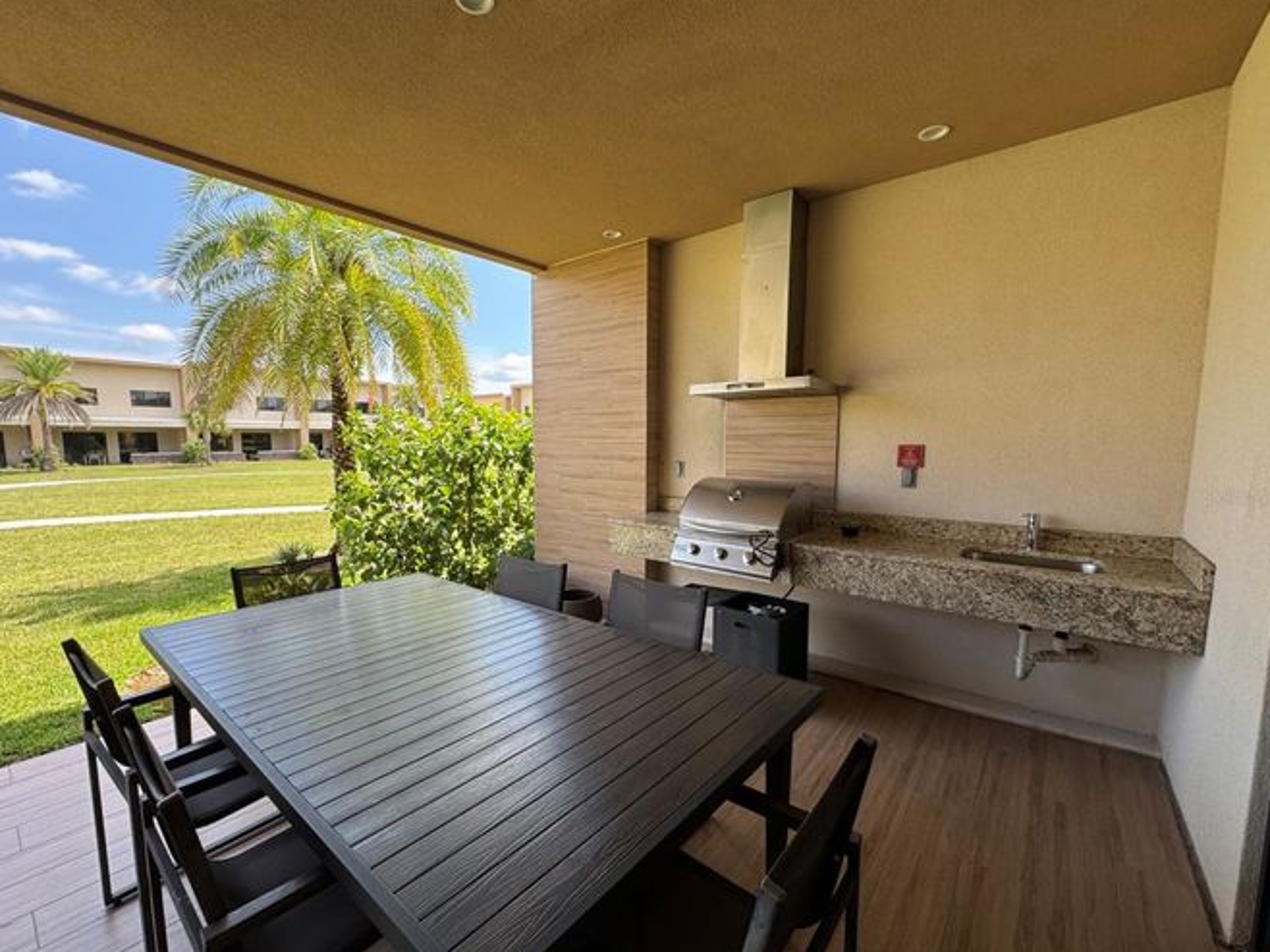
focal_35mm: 15
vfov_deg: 81.7
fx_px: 550
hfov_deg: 98.1
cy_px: 496
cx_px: 603
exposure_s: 1/328
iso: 40
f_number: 2.2
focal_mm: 2.22
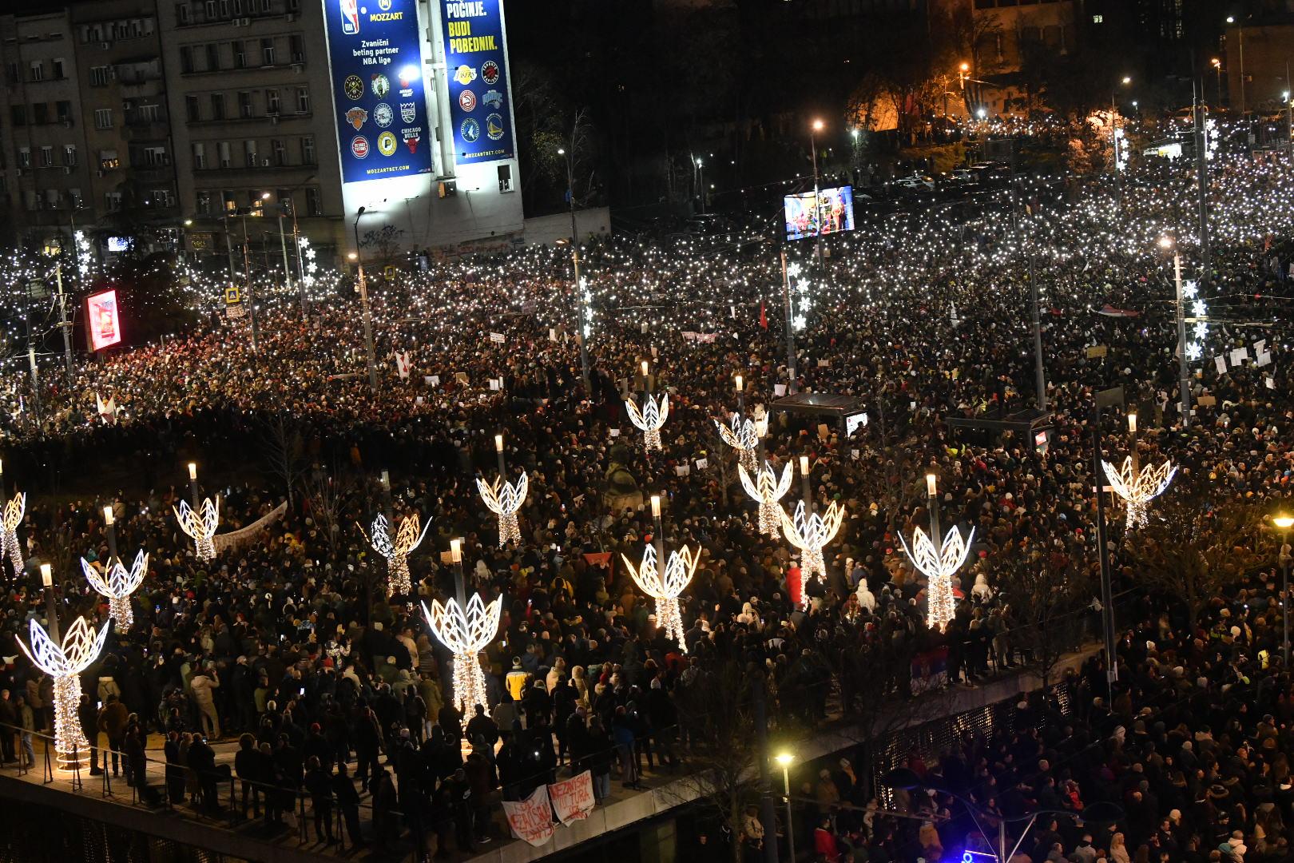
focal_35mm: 70
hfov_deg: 28.8
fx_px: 2516
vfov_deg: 19.5
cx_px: 647
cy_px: 432
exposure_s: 1/200
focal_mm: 70
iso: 6400
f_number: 4.5
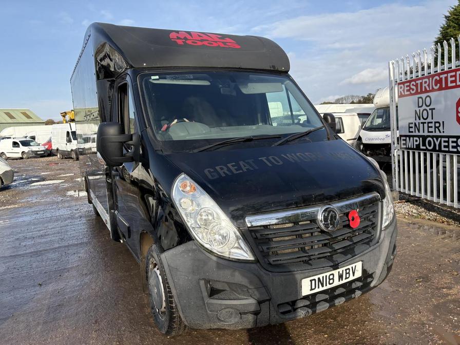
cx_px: 230
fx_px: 346
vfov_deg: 53.1
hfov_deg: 67.3
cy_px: 172
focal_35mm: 26
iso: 50
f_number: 1.6
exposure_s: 1/2747
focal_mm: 5.96
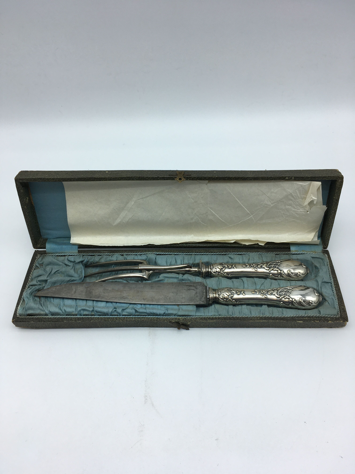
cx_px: 178
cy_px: 237
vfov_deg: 61.7
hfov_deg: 48.2
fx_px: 397
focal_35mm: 29
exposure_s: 1/242
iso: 25
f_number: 2.2
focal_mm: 4.15
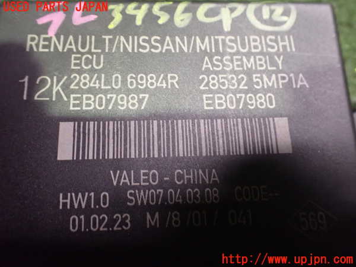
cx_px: 178
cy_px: 134
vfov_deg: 46.8
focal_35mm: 30
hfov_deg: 60.0
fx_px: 309
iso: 1250
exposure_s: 1/30
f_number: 2.3
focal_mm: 5.4
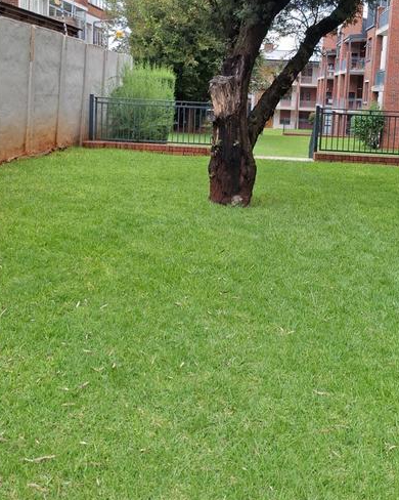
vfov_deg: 44.7
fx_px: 591
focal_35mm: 40
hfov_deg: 37.1
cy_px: 142
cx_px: 243
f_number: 1.8
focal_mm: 4.69
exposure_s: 1/2203
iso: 32
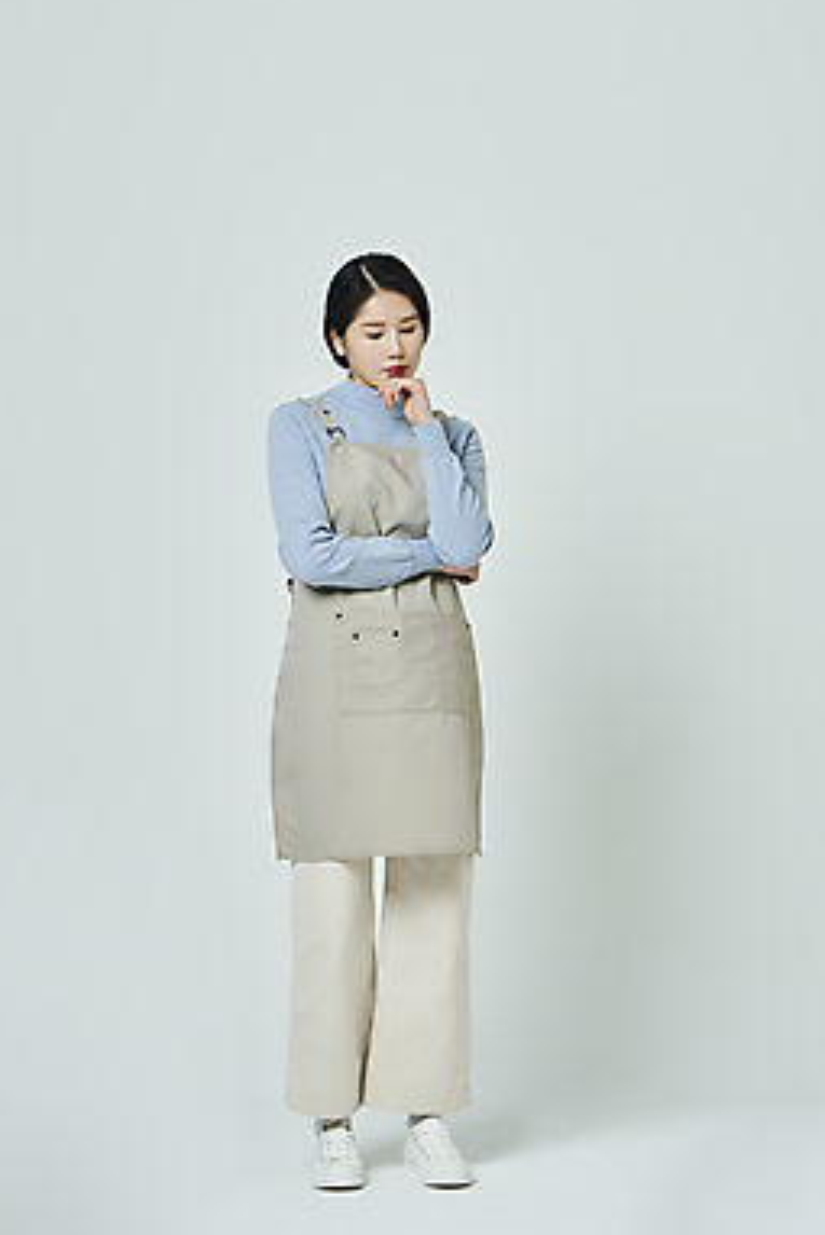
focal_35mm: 68
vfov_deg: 29.6
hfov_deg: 20.0
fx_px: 2335
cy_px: 598
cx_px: 396
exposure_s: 1/125
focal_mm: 65
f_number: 11
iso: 100
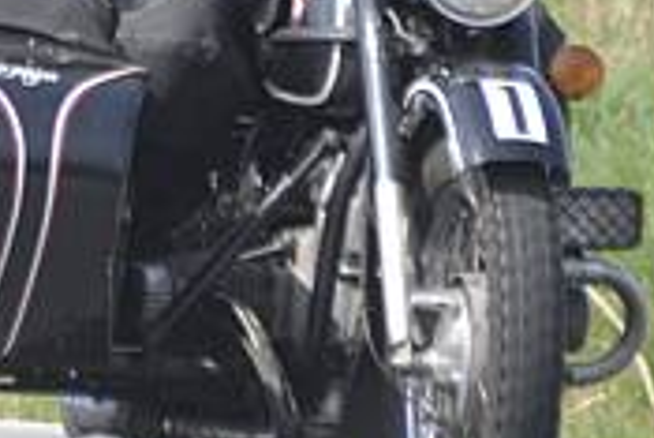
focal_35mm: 1231
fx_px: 22381
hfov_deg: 1.7
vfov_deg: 1.1
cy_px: -15
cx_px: -7
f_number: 6.3
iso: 200
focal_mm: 270
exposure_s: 1/400
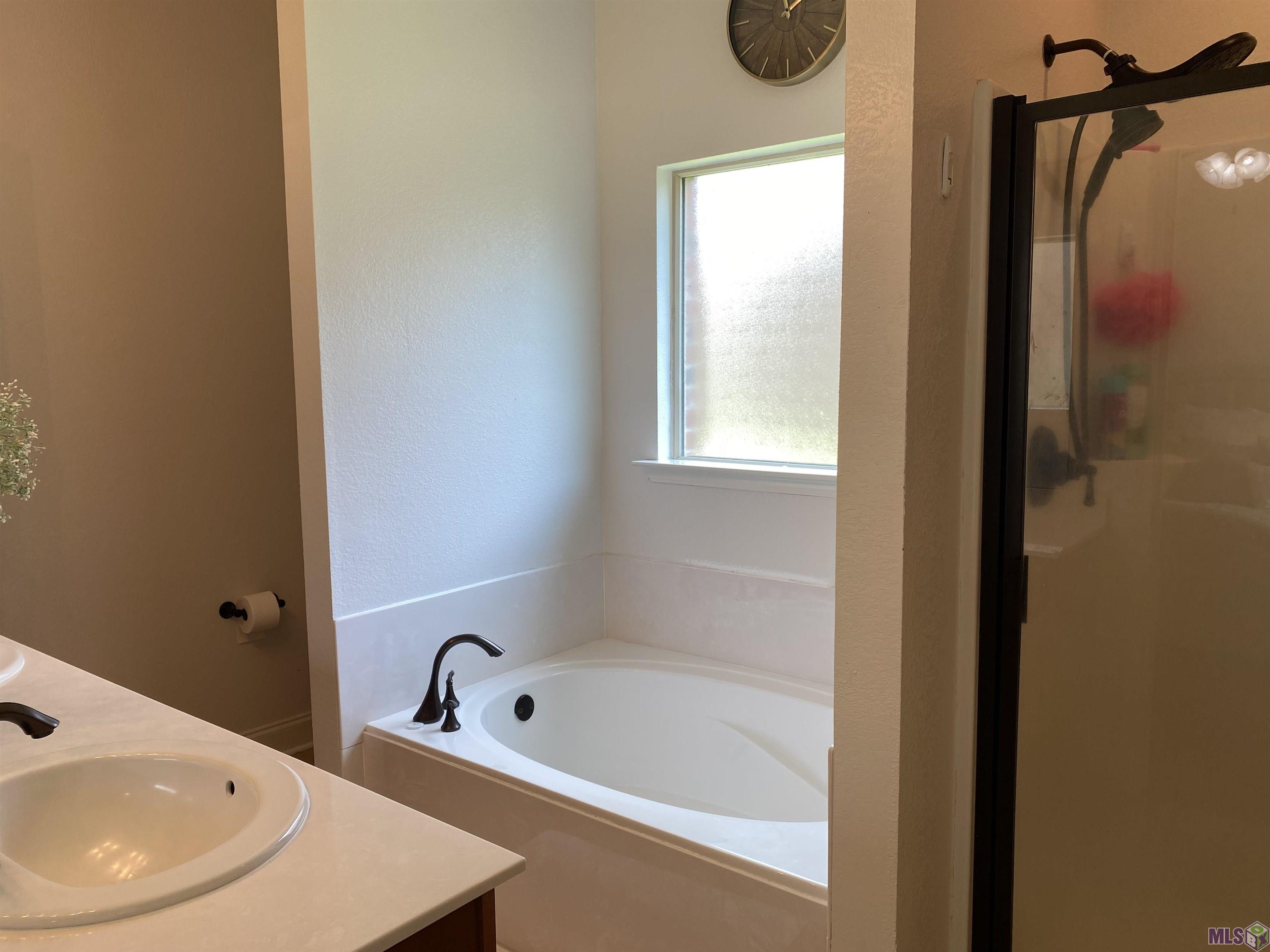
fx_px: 954
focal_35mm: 26
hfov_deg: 67.3
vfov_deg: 53.1
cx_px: 635
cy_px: 476
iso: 50
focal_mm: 4.25
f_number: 1.8
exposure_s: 1/120
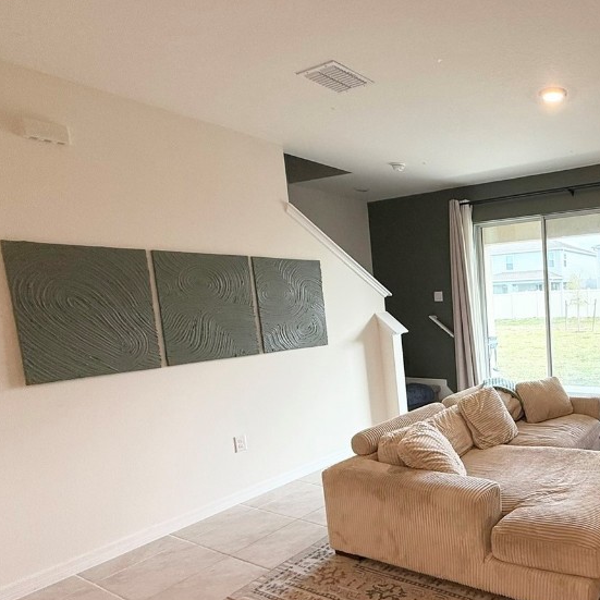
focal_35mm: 23
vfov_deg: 66.8
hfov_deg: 57.3
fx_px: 451
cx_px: 546
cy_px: 348
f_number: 2.2
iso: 125
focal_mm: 2.22
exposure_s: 1/120
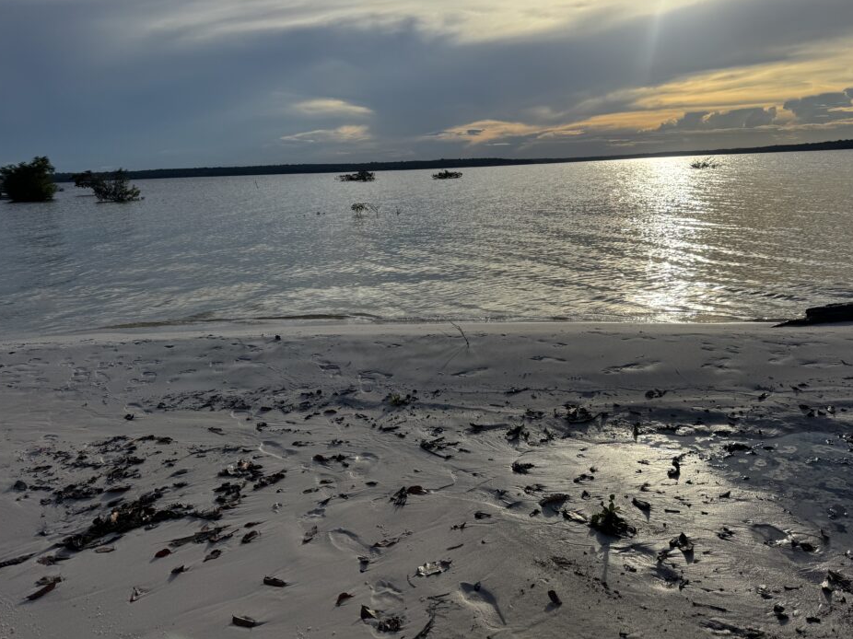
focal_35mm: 28
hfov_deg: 63.4
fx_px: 690
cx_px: 440
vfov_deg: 49.7
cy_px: 306
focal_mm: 6.76
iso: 80
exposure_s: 1/9009
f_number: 1.78
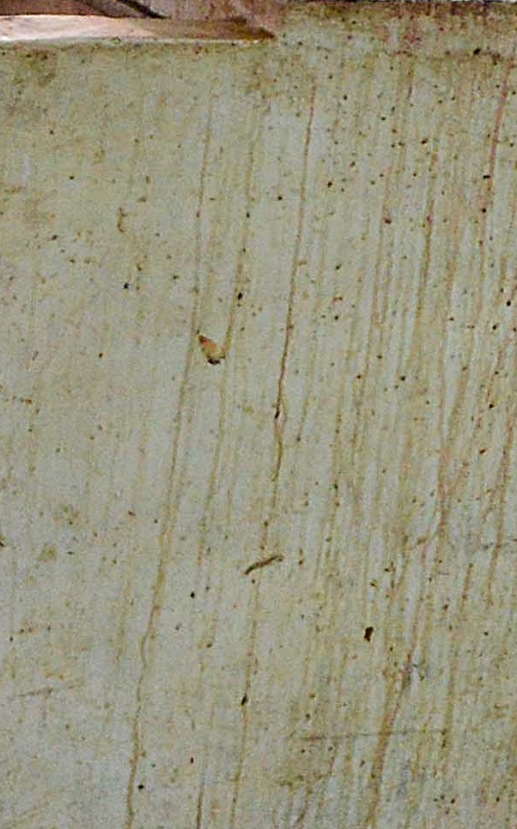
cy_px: 290
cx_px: -1099
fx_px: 3745
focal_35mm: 166
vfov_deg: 12.6
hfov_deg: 7.0
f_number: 3.2
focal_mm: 26
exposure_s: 1/125
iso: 3200
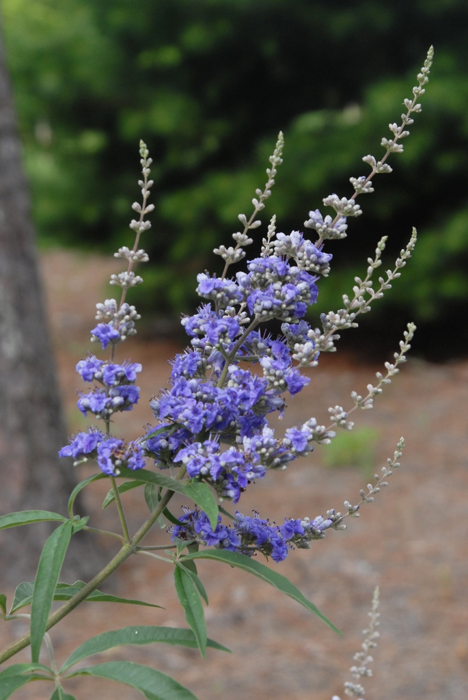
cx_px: 234
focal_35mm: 105
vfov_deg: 19.4
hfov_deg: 13.1
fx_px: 2043
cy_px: 350
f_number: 8
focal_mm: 70
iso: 400
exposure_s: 1/250
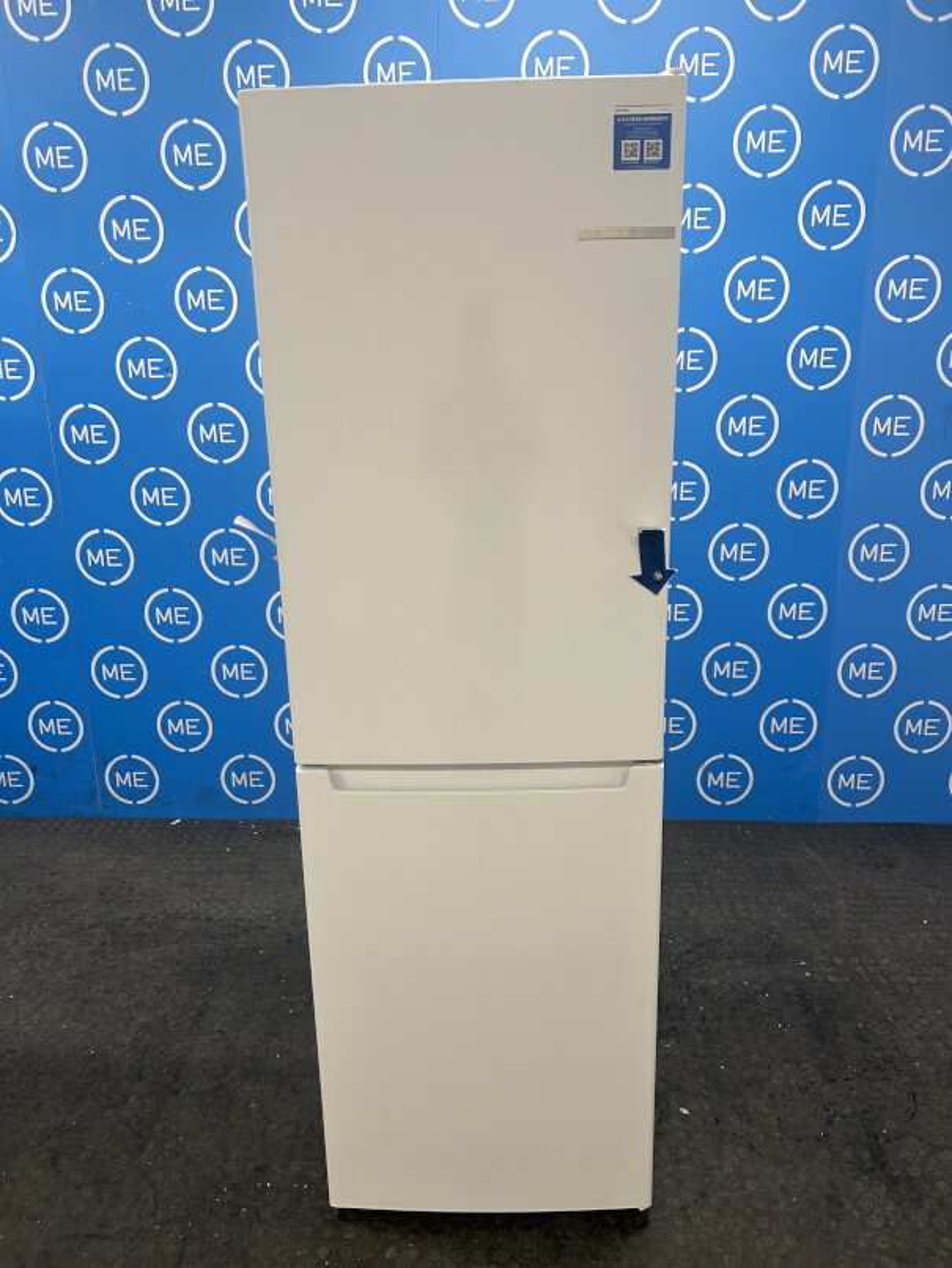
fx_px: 953
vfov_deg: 67.3
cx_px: 476
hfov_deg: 53.1
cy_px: 634
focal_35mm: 26
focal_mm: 5.7
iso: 100
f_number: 1.5
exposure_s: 1/100
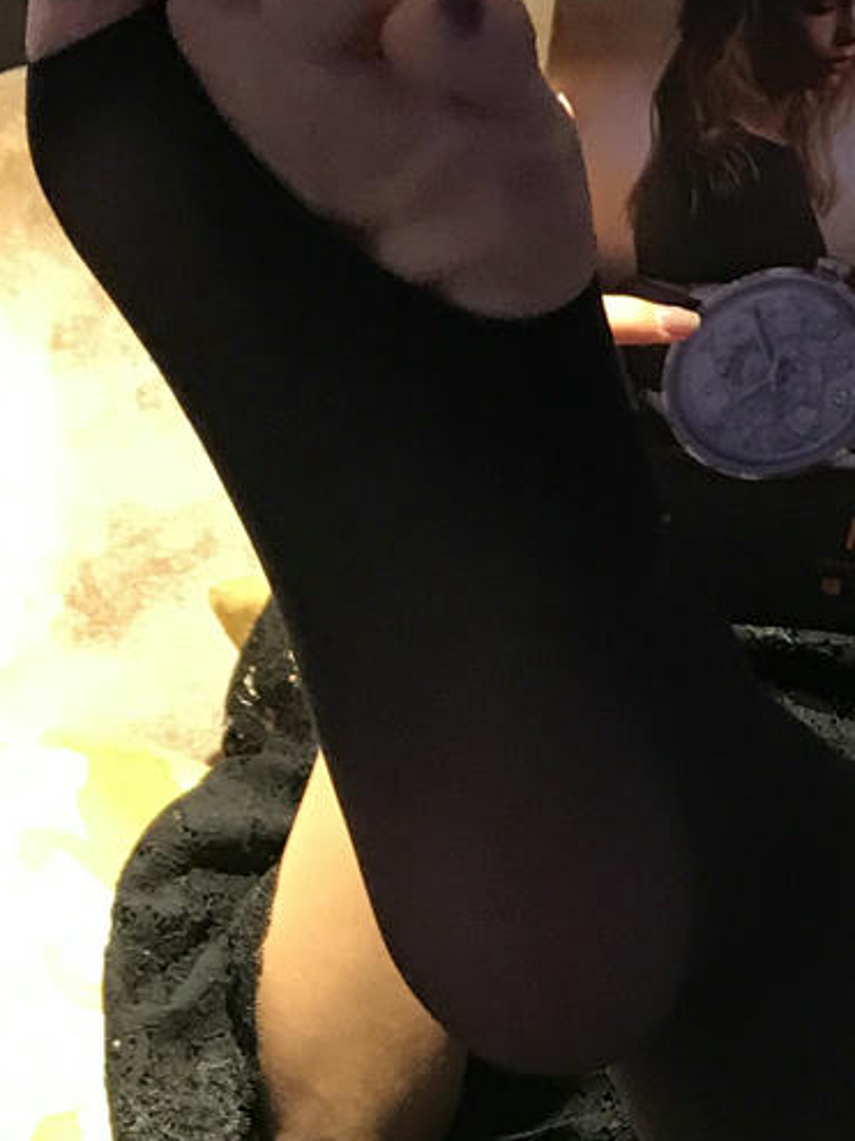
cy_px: 1314
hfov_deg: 13.0
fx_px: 3756
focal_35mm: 114
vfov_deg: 16.6
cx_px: 588
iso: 64
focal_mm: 3.99
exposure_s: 1/17
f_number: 1.8
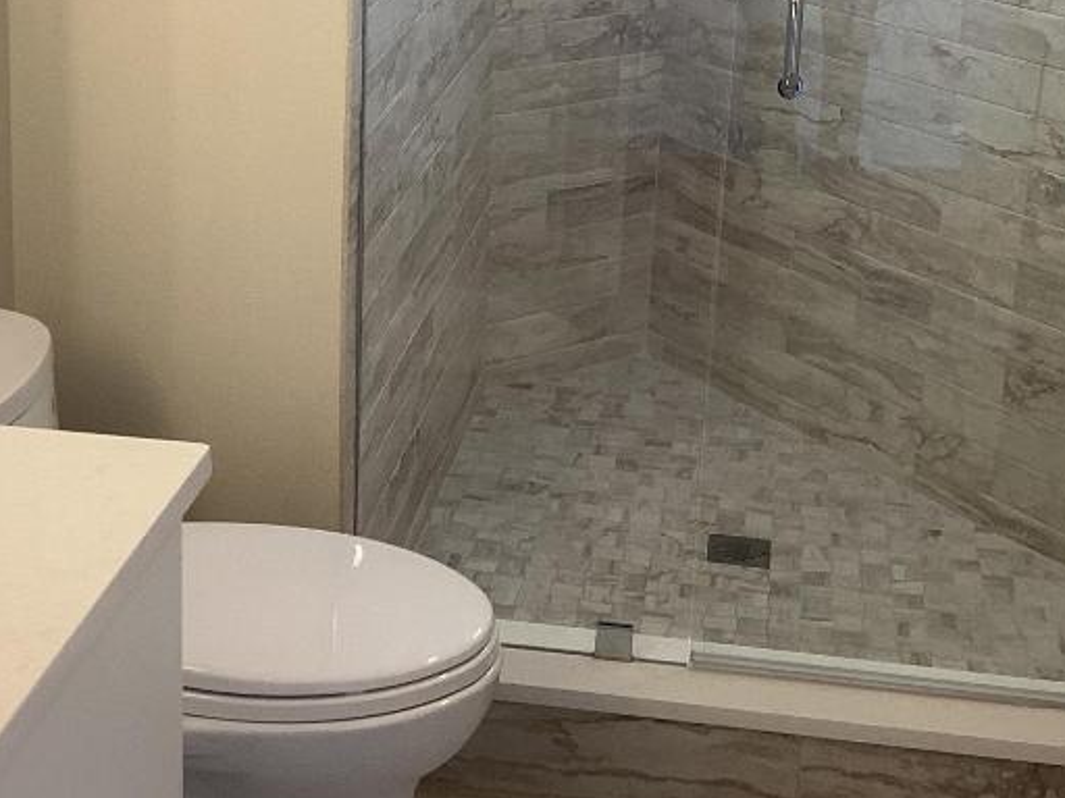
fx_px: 1907
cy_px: 121
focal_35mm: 62
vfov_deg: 23.2
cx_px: 528
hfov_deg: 31.2
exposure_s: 1/60
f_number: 2.4
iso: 50
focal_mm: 3.3
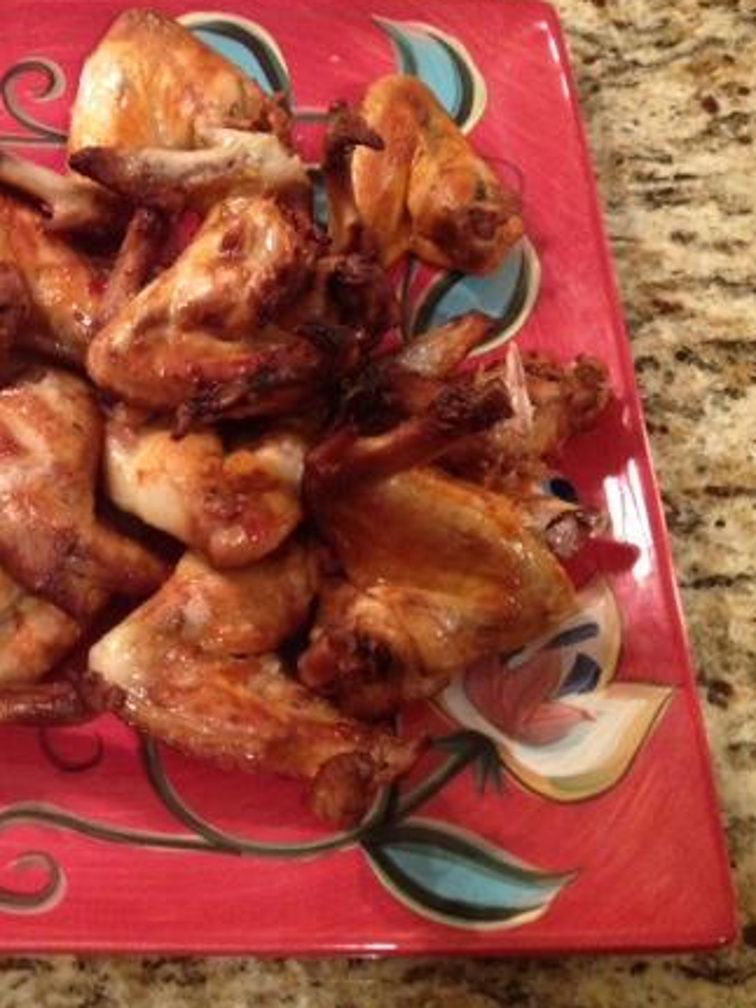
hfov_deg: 27.0
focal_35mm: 52
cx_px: 73
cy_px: 475
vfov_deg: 36.8
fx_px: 1515
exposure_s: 1/20
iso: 320
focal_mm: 4.28
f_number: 2.4
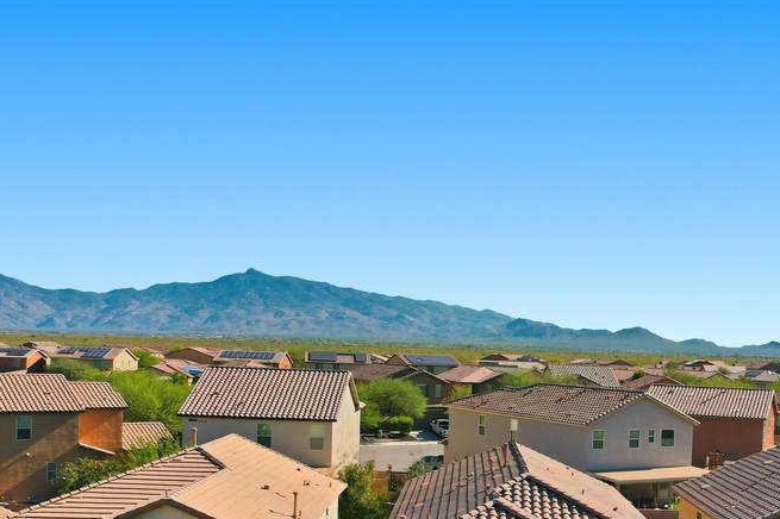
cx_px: 569
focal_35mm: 43
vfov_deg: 30.6
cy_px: 398
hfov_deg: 44.2
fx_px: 931
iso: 100
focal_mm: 8.4
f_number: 2.8
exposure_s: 1/3200
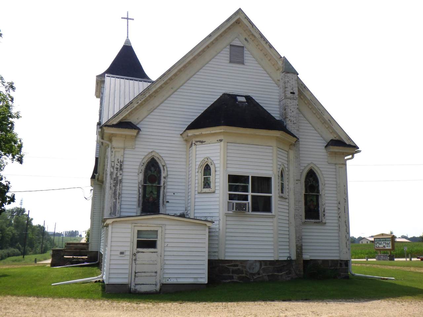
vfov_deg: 41.8
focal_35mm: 34
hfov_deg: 54.0
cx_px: 212
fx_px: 415
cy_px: 158
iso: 125
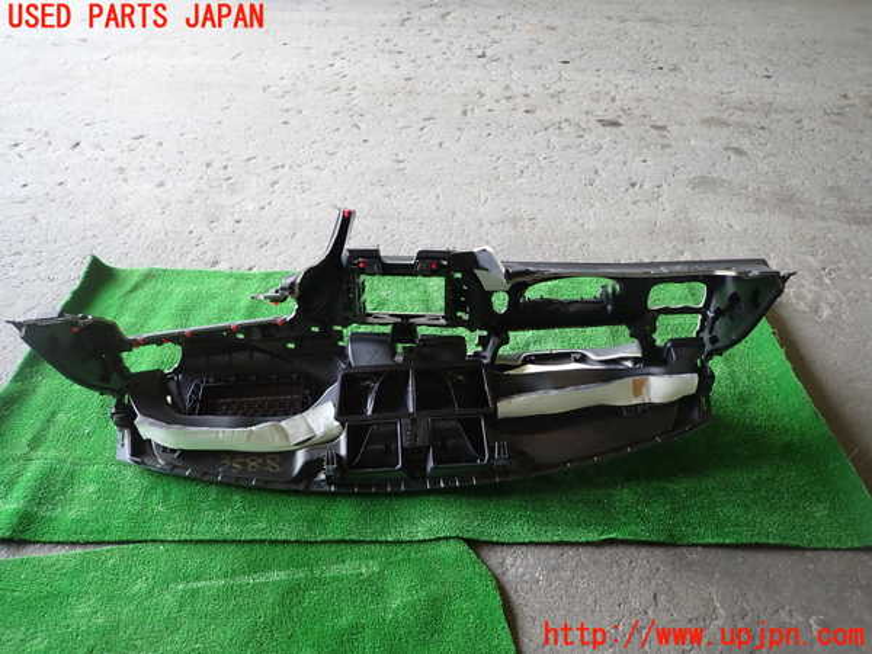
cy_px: 327
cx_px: 436
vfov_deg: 54.9
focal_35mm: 25
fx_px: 630
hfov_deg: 69.4
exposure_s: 1/60
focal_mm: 4.5
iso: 160
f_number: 2
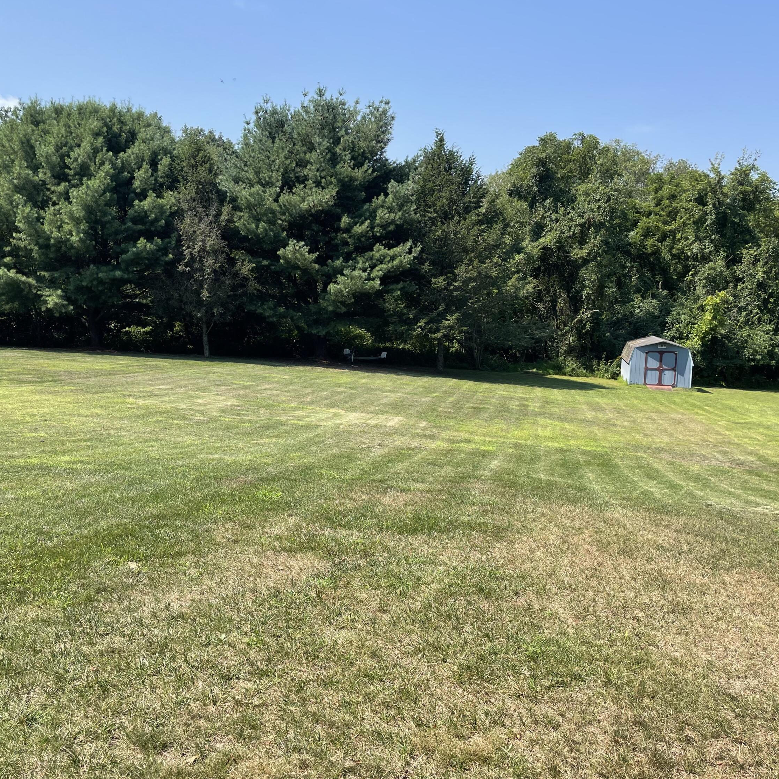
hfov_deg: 52.4
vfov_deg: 52.5
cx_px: 334
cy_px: 387
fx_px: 789
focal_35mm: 31
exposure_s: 1/2053
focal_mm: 4.2
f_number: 1.6
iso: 32
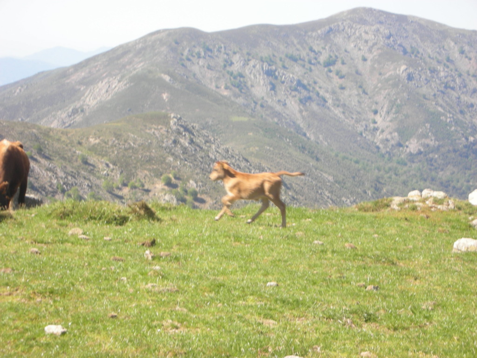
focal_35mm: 105
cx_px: 238
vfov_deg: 14.1
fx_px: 1447
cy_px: 179
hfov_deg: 18.7
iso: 50
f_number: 5.4
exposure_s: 1/94.7
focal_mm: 17.4
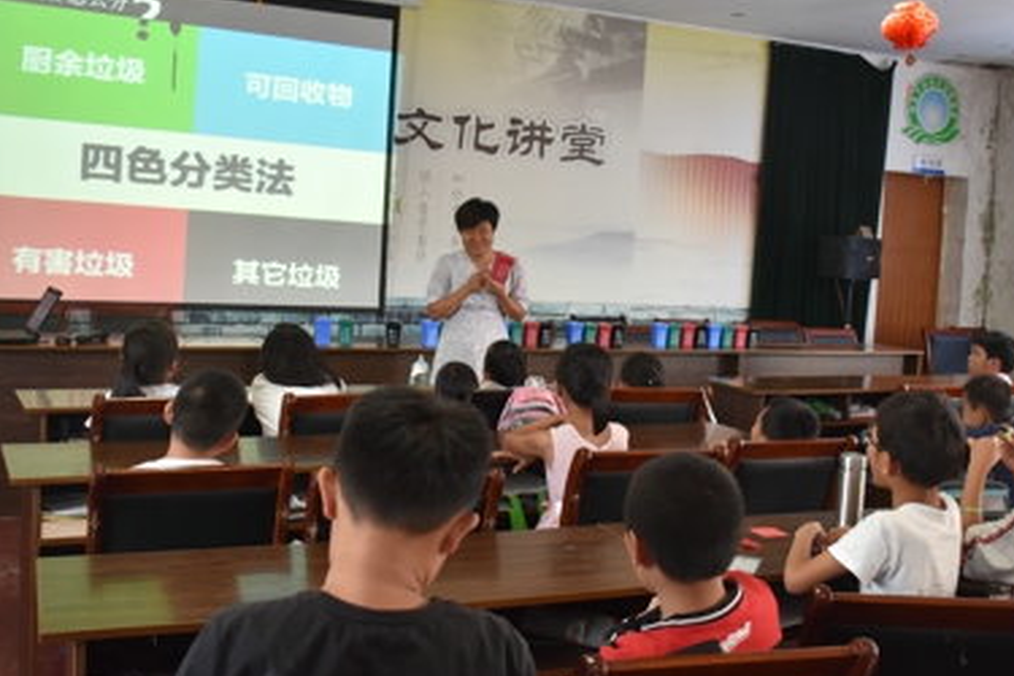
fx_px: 1239
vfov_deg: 30.5
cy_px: 296
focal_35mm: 44
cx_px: 562
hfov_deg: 44.4
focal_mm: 22
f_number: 4.5
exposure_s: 1/80
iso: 800
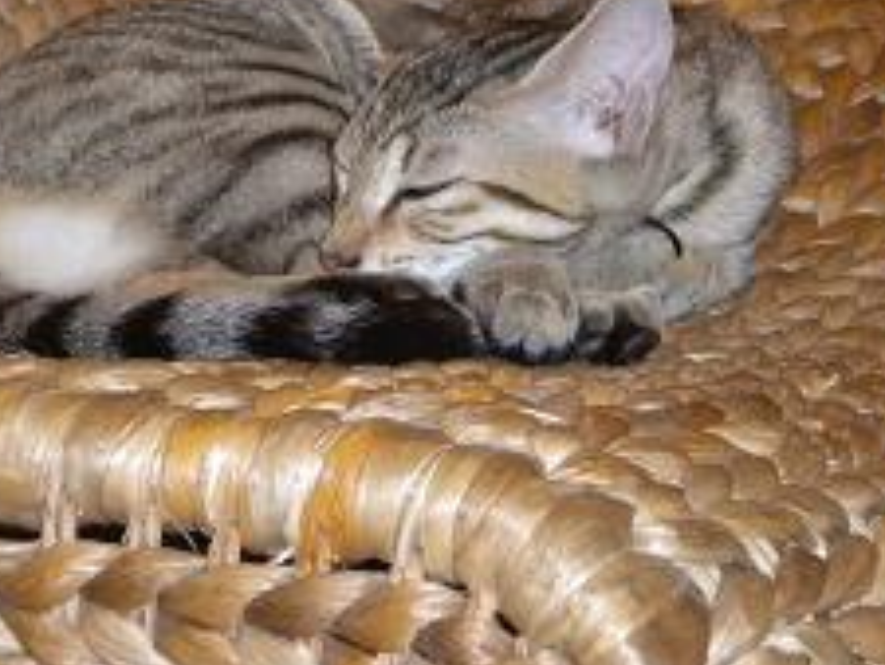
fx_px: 4349
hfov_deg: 11.6
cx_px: 403
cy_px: 173
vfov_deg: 8.7
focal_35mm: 170
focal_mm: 18.9
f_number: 5.9
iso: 400
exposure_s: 1/60
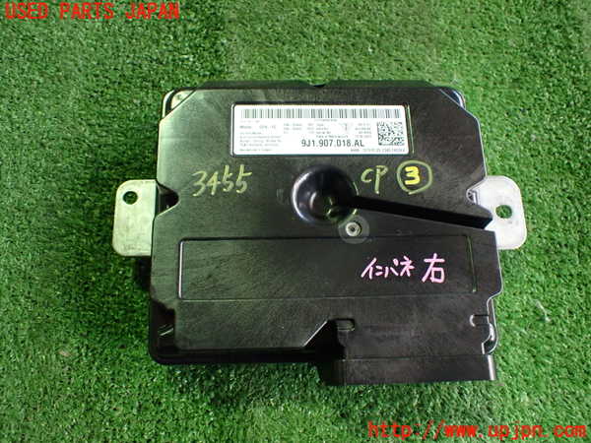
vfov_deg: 46.8
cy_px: 222
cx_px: 296
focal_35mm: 30
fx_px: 512
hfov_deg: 60.0
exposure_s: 1/80
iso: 800
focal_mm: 5.4
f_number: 2.3
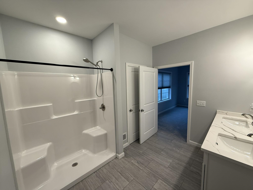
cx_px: 126
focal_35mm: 14
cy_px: 95
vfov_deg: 85.7
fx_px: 102
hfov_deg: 102.1
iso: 200
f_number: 2.2
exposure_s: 1/120
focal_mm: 2.22
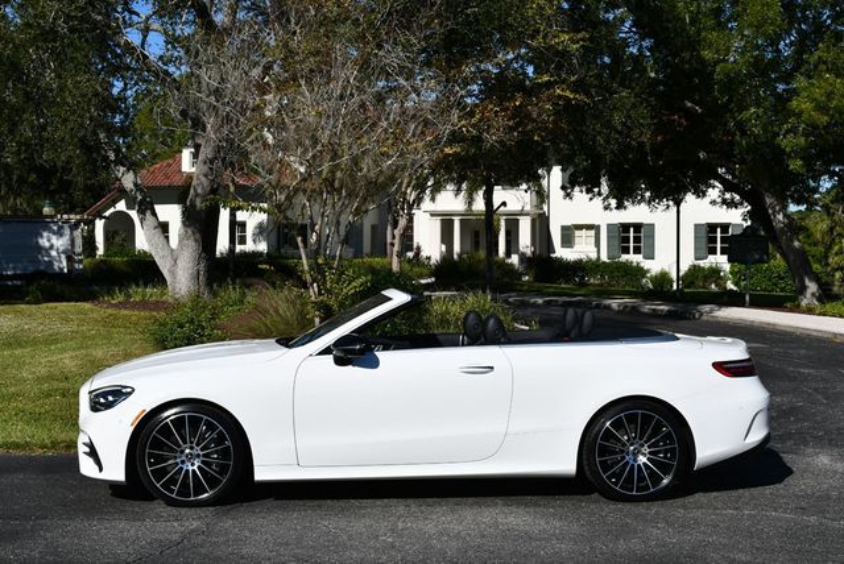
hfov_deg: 39.6
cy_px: 282
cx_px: 422
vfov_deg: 27.0
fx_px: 1173
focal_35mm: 50
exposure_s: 1/400
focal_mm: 25
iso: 100
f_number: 10
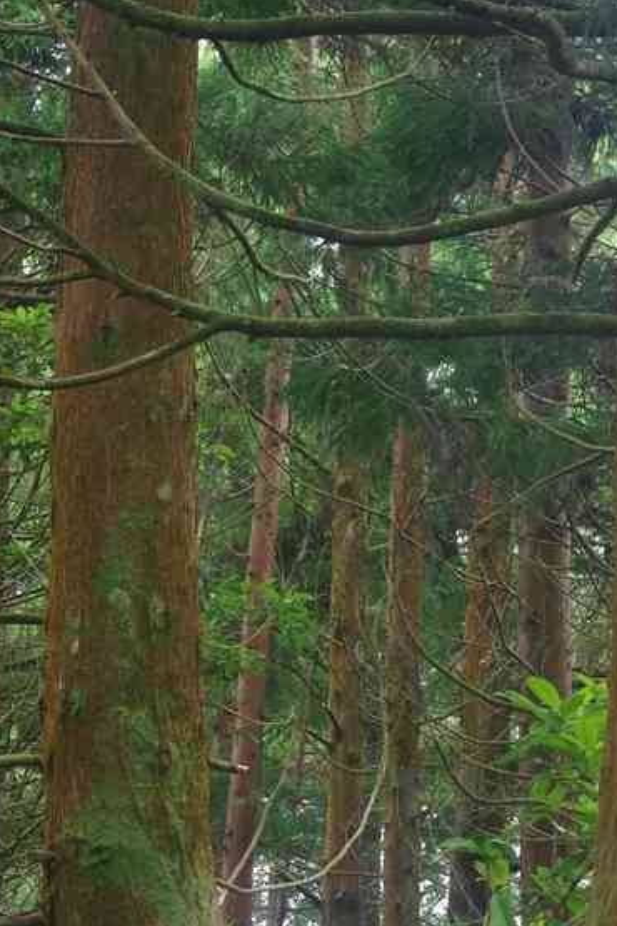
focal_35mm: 108
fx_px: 2776
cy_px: 615
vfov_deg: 18.9
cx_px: 540
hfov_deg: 12.6
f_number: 4.5
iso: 3200
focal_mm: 40
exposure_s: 1/30
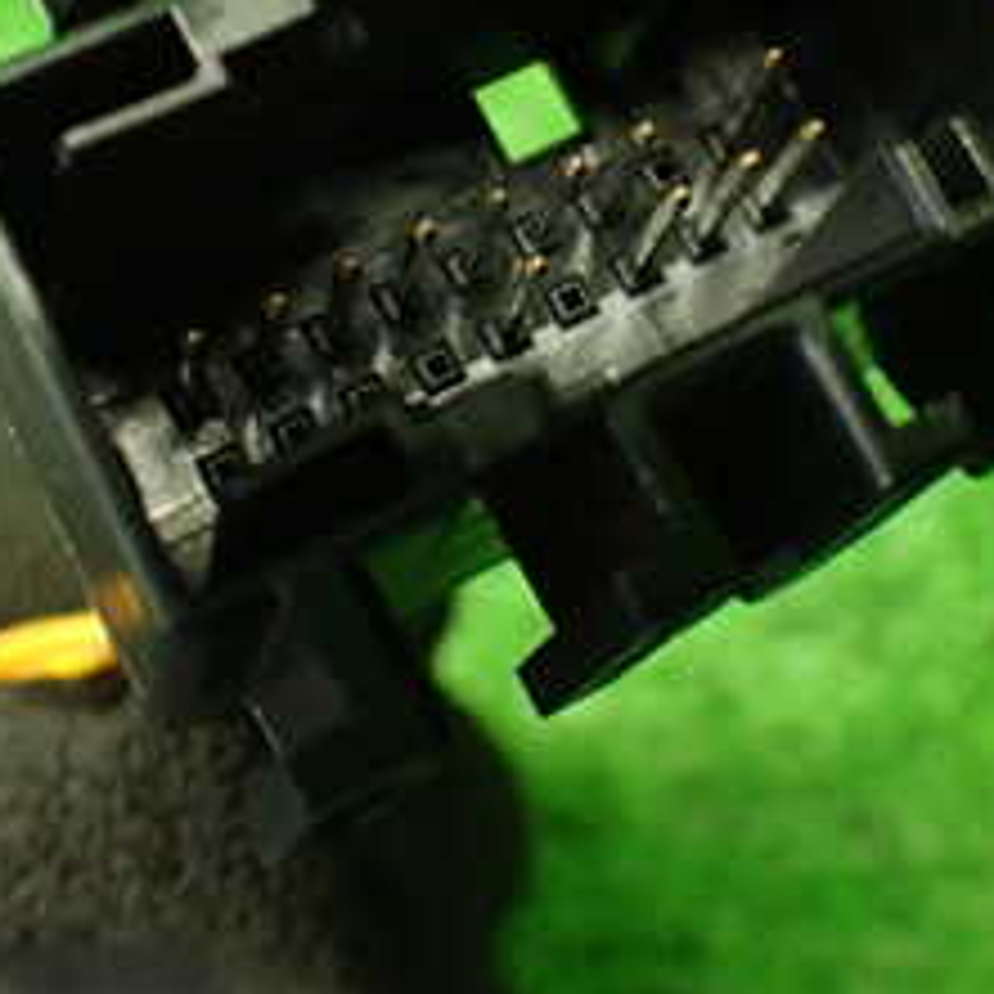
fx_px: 2339
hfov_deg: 24.0
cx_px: 531
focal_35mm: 72
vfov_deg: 23.6
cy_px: 180
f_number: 2.3
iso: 800
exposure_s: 1/60
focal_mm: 5.4
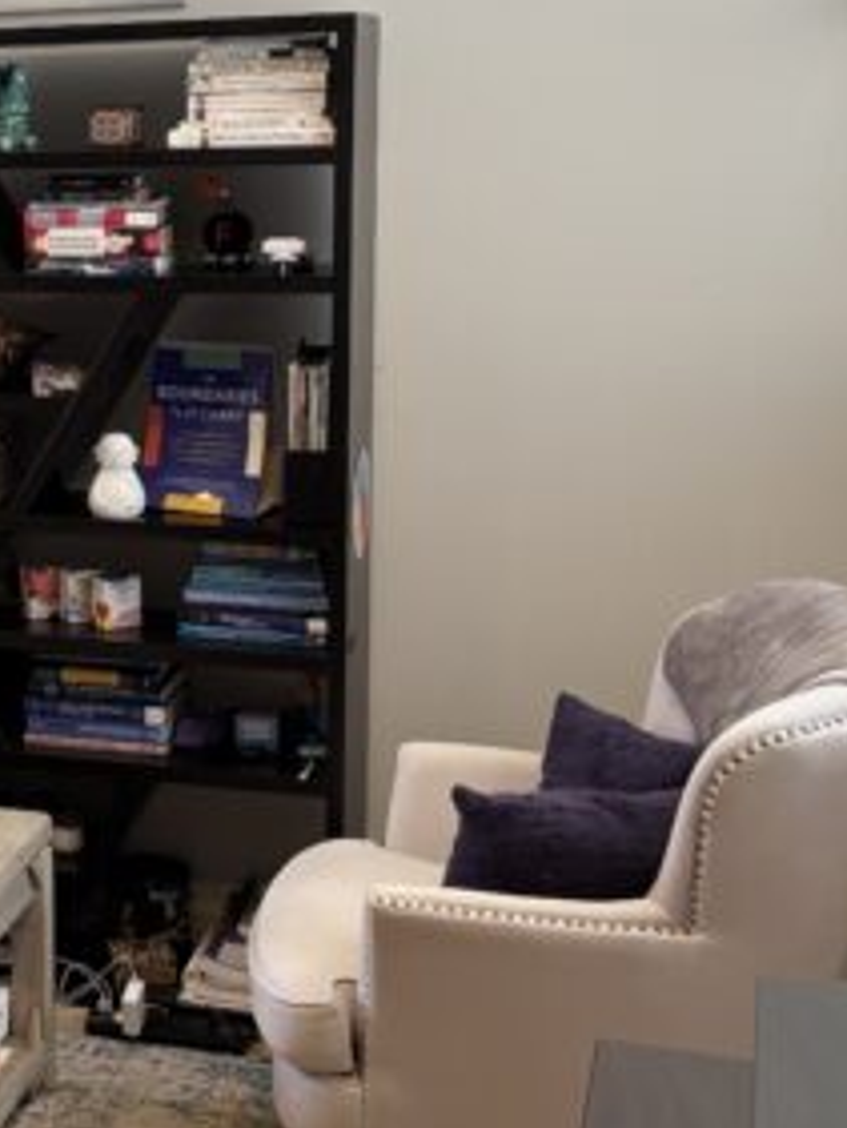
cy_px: 365
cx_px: -337
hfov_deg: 18.8
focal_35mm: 71
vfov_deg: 27.2
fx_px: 2315
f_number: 1.6
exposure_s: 1/60
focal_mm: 5.96
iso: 64
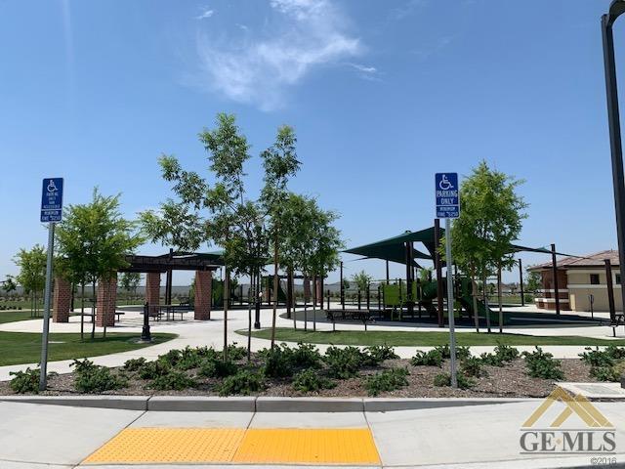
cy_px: 234
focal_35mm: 26
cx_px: 312
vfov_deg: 53.1
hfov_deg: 67.3
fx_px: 469
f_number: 1.8
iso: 25
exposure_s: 1/4098
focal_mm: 4.25
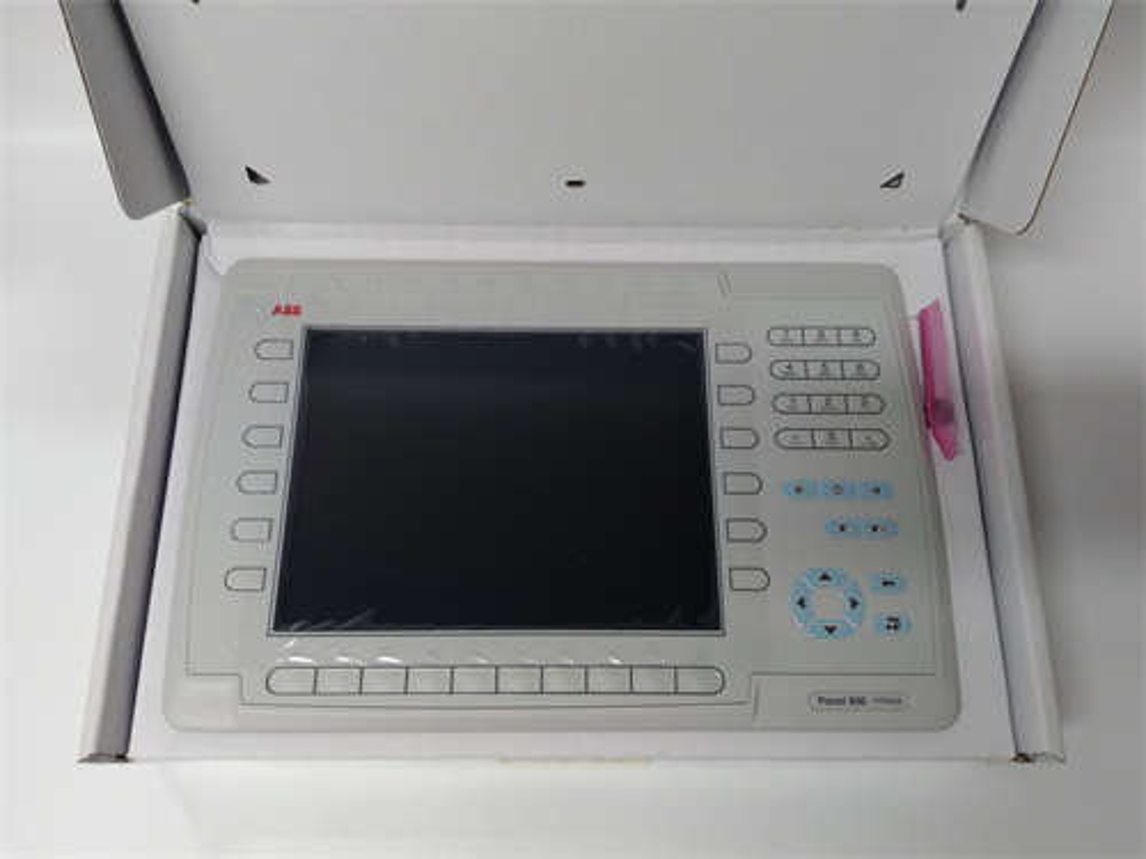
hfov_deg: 65.3
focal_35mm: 27
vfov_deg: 51.4
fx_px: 894
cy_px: 430
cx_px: 573
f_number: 2
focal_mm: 3.79
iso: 182
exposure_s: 1/33
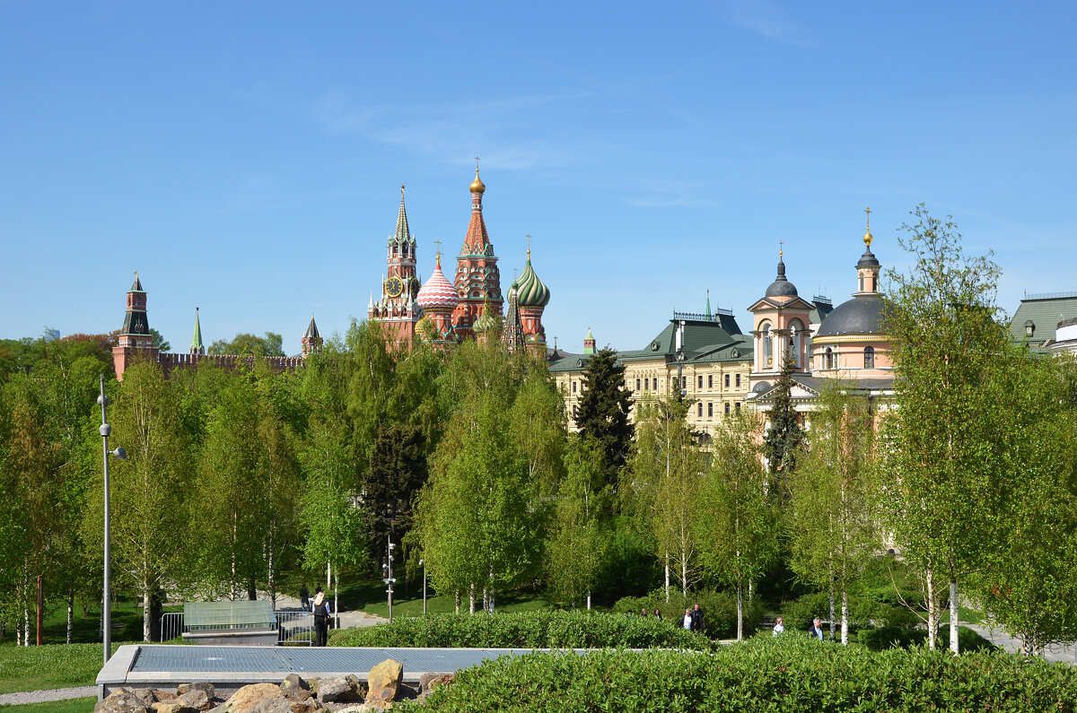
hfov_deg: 49.6
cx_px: 538
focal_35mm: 39
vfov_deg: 34.1
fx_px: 1164
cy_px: 356
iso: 160
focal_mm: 26
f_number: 8
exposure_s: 1/250
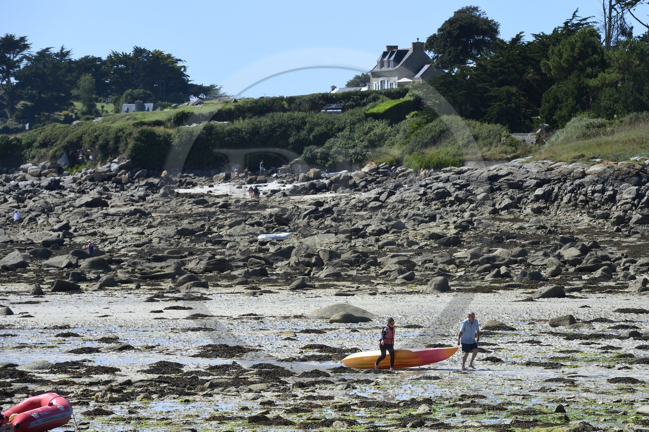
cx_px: 324
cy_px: 216
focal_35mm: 200
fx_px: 3605
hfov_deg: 10.3
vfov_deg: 6.9
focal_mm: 200
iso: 200
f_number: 11
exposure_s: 1/320
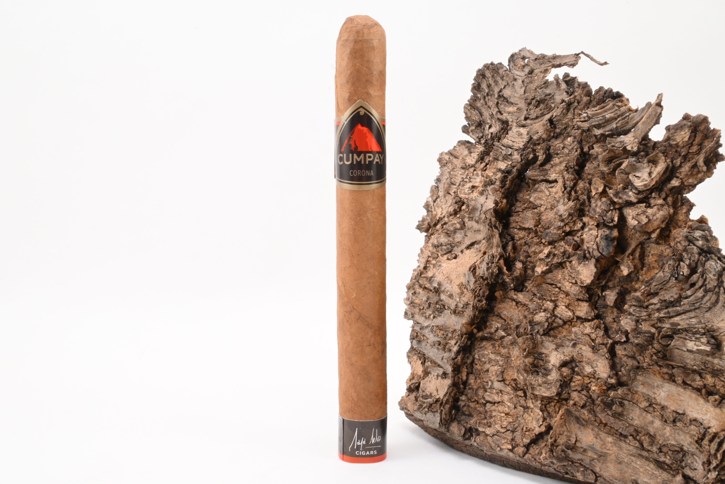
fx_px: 680
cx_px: 362
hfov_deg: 56.1
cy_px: 242
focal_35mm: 34
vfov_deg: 39.1
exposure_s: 1/15
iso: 640
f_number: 22
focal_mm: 22.5
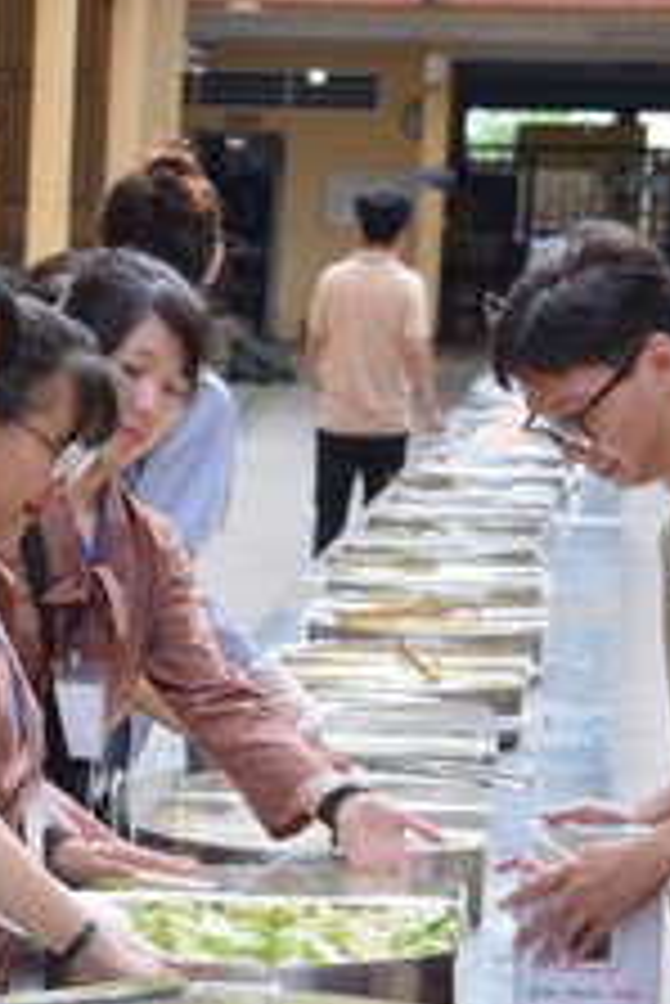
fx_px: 3902
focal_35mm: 140
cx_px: -22
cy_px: 810
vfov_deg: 14.6
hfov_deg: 9.7
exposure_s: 1/125
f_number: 5.6
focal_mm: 48
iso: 200
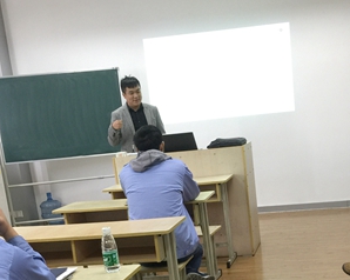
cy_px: 253
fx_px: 590
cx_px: 237
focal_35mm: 57
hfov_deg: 32.7
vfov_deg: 25.8
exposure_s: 1/17
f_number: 2.2
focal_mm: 4.15
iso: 40
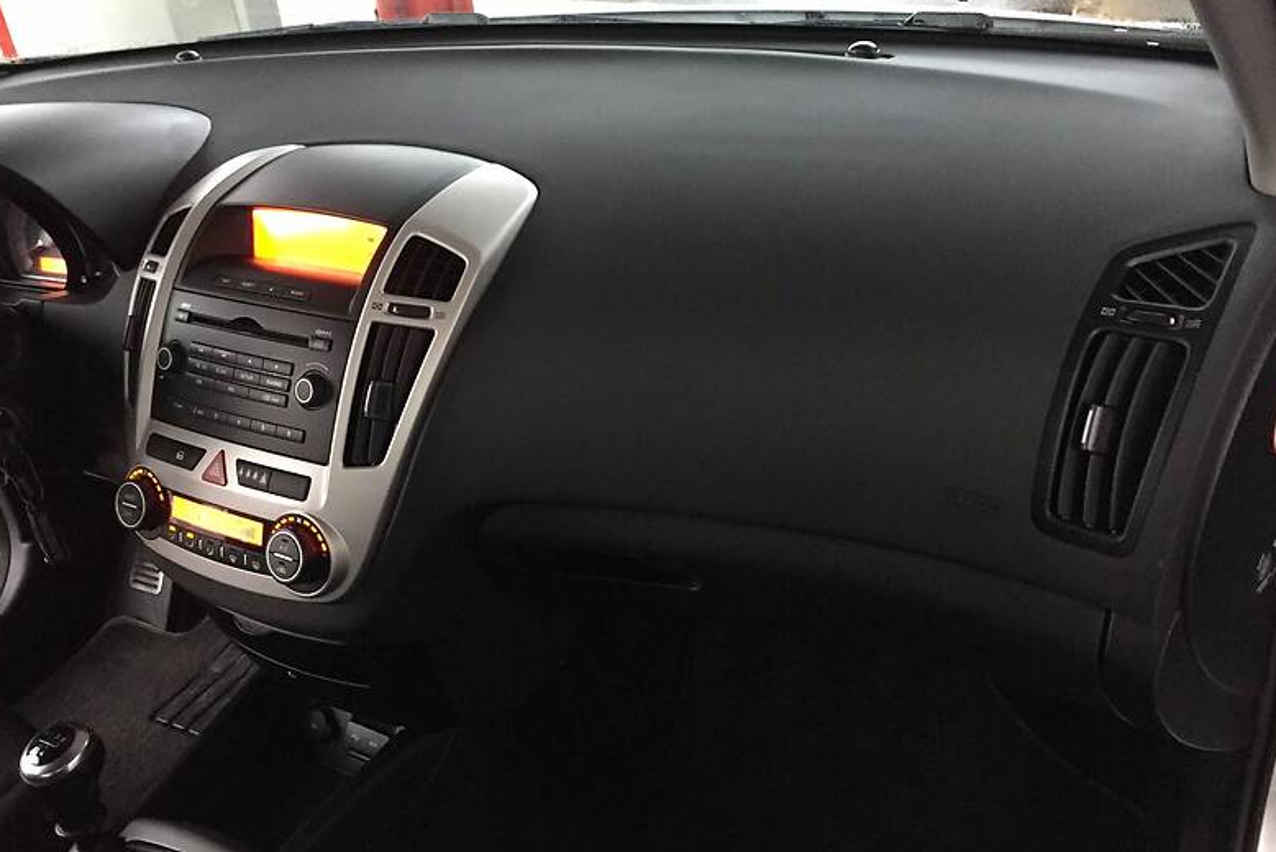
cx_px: 635
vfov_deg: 42.3
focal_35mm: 31
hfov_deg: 60.3
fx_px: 1099
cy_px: 374
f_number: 2.2
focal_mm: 4.2
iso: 250
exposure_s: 1/20
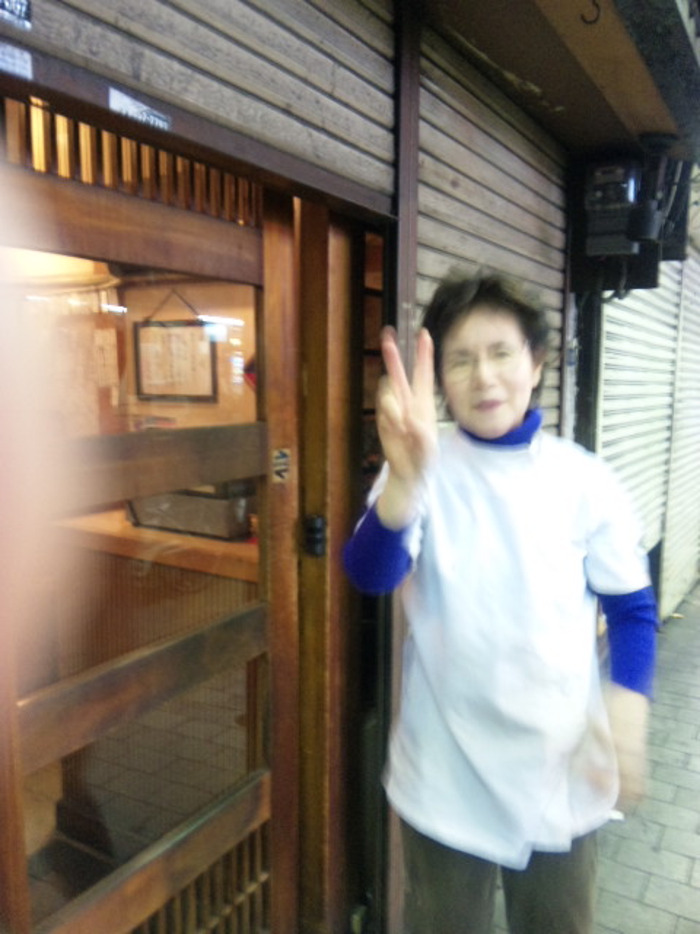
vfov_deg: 61.7
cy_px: 467
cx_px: 350
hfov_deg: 48.2
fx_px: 782
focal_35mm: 29
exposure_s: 1/4
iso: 129
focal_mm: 4.82
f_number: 2.8
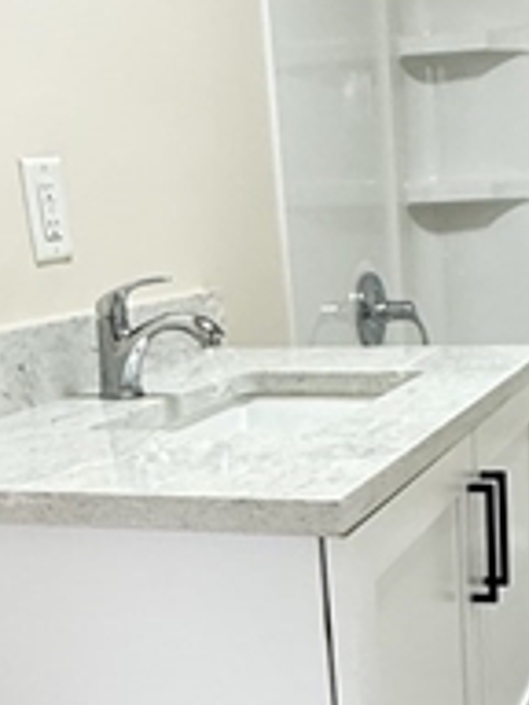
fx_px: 1141
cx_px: 426
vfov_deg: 33.6
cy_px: 532
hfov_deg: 25.6
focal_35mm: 56
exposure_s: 1/60
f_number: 2.2
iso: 400
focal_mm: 2.22
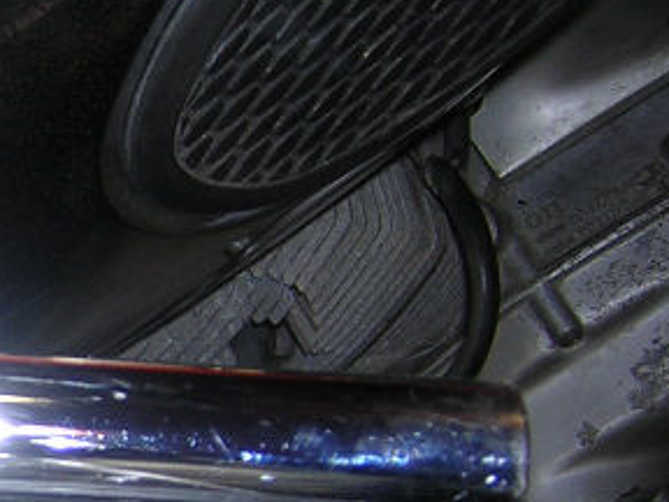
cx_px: -225
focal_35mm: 100
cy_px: 423
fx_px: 1933
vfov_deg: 14.7
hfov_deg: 18.2
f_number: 2.6
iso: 100
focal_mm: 4.7
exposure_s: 1/60.1
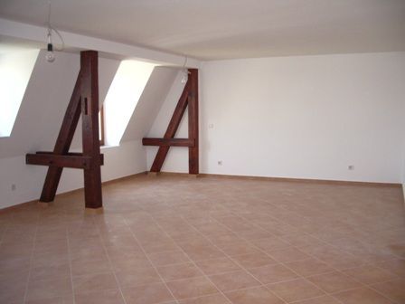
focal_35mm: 35
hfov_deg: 52.6
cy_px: 152
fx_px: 409
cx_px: 202
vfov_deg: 40.7
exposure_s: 1/40
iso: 160
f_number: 2.6
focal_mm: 5.8
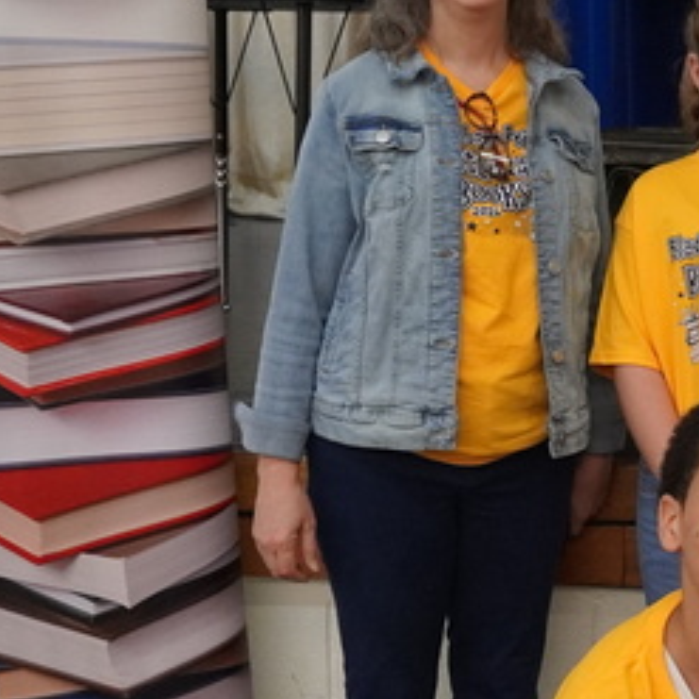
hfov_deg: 17.7
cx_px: 753
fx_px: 2170
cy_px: 375
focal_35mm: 95
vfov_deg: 18.3
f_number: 4
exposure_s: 1/160
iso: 2000
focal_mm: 18
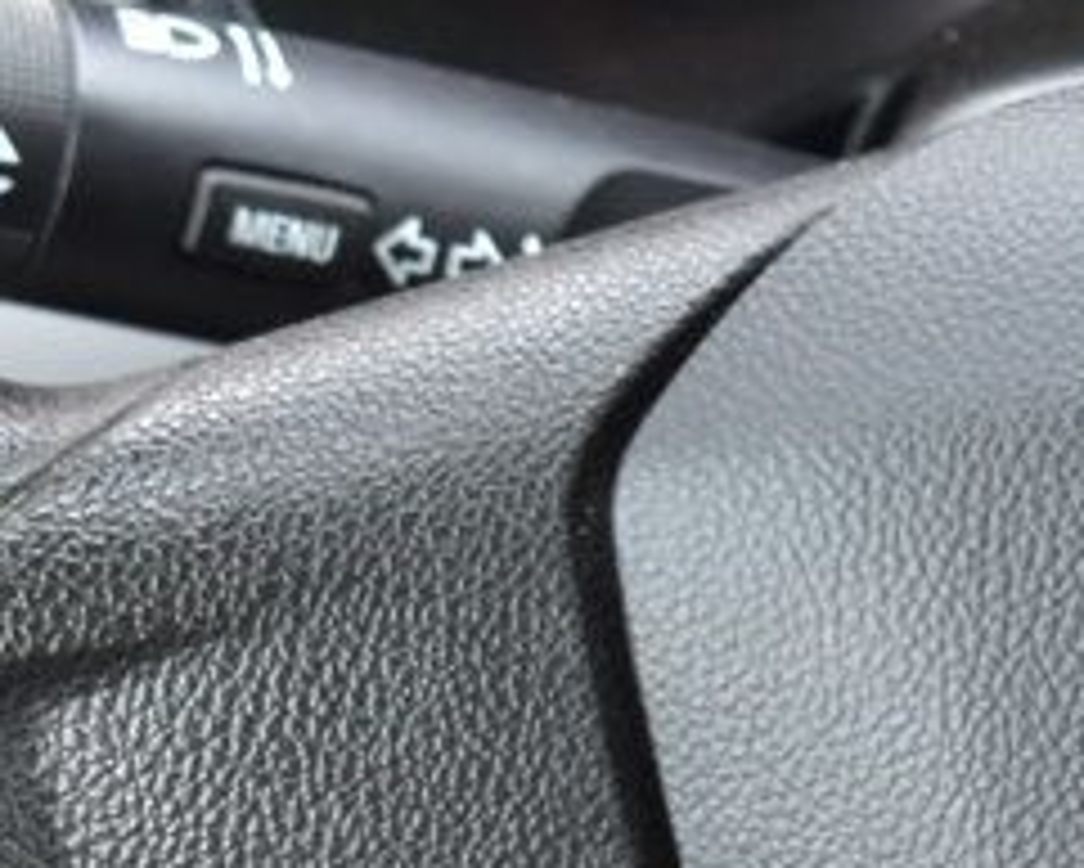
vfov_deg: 6.5
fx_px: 7671
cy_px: 733
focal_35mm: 239
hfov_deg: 7.9
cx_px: 1786
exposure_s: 1/40
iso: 400
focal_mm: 40
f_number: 7.1
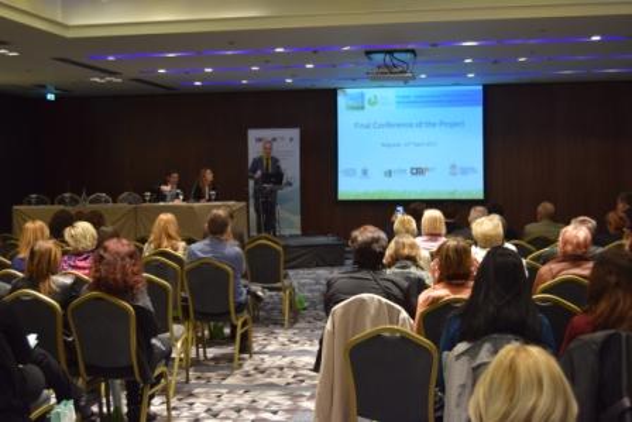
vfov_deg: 26.5
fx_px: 896
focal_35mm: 51
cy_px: 211
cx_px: 316
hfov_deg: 38.9
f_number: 4.5
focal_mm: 34
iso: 900
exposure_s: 1/60
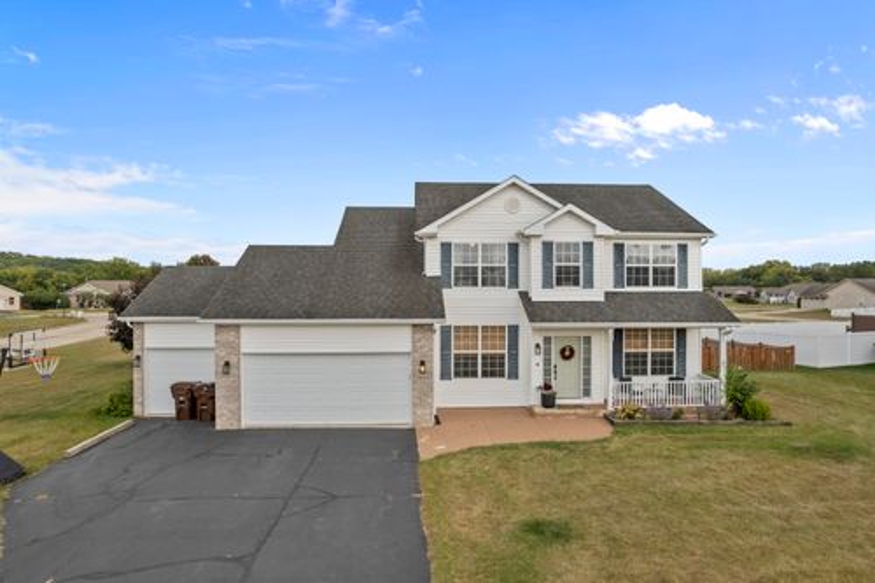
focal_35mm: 22
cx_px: 438
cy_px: 292
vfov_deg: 57.2
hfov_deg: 78.6
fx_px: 535
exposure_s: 1/250
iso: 110
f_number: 2.8
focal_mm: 8.38
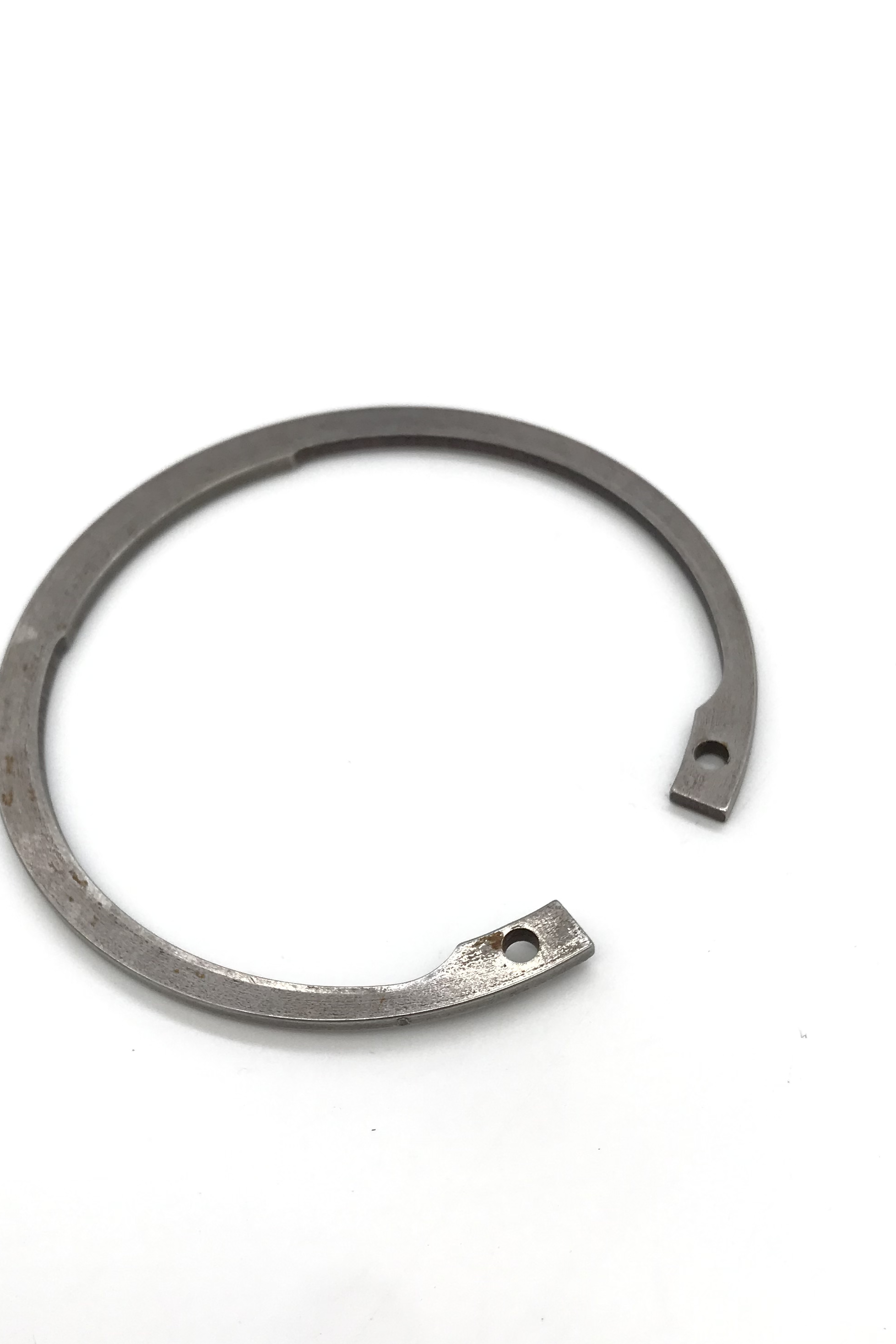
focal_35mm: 40
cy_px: 769
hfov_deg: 33.4
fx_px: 1493
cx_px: 441
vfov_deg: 48.3
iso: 20
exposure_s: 1/330
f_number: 1.8
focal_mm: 3.99
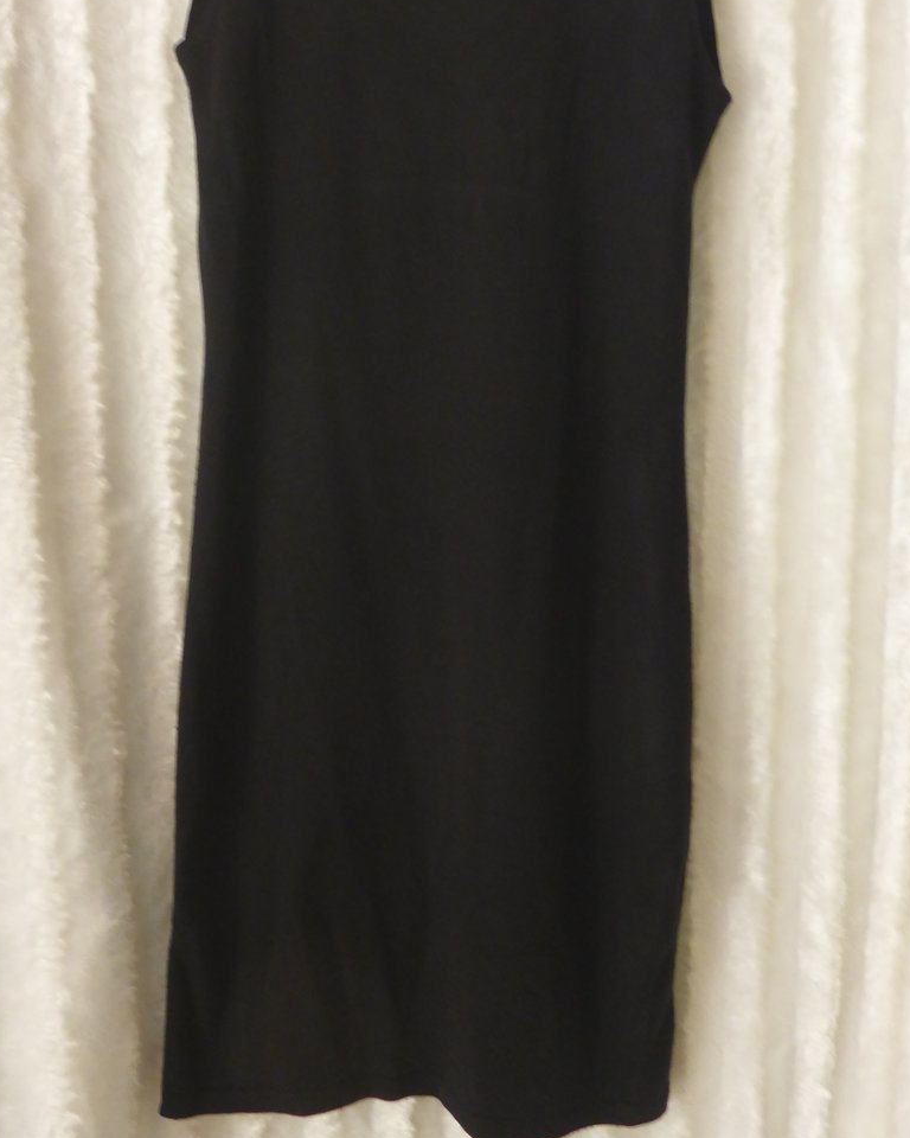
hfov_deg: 35.7
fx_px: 1414
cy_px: 433
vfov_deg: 43.5
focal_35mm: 42
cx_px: 446
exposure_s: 1/10
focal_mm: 5.5
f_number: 3.5
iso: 400
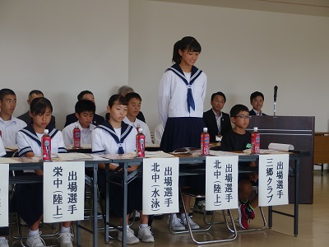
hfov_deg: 29.4
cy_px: 124
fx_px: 627
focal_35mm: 66
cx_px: 164
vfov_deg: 22.3
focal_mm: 14.1
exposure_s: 1/100
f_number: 2.2
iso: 100
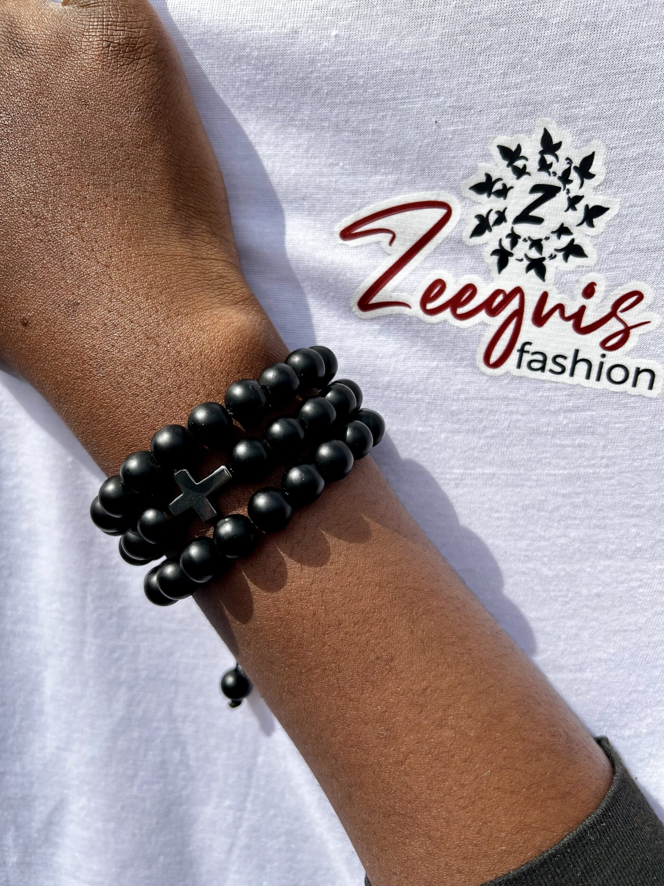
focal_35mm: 26
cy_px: 443
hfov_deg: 53.1
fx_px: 665
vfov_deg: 67.3
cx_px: 332
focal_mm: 5.7
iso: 50
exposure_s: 1/2083
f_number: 1.5
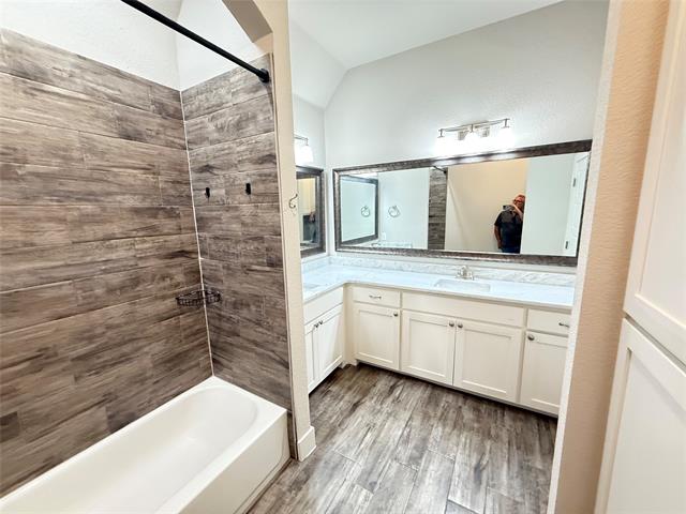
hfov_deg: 102.1
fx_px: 277
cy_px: 257
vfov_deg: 85.7
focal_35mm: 14
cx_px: 343
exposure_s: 1/60
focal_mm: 2.22
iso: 640
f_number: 2.2
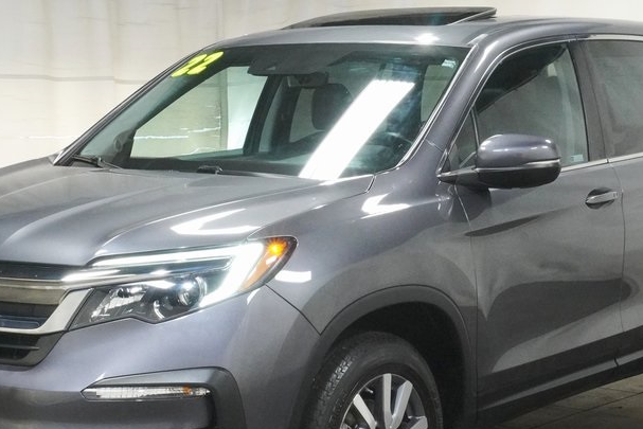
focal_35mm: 81
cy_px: 277
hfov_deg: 25.1
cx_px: 317
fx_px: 1447
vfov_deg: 16.8
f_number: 20
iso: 5000
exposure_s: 1/25
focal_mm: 32
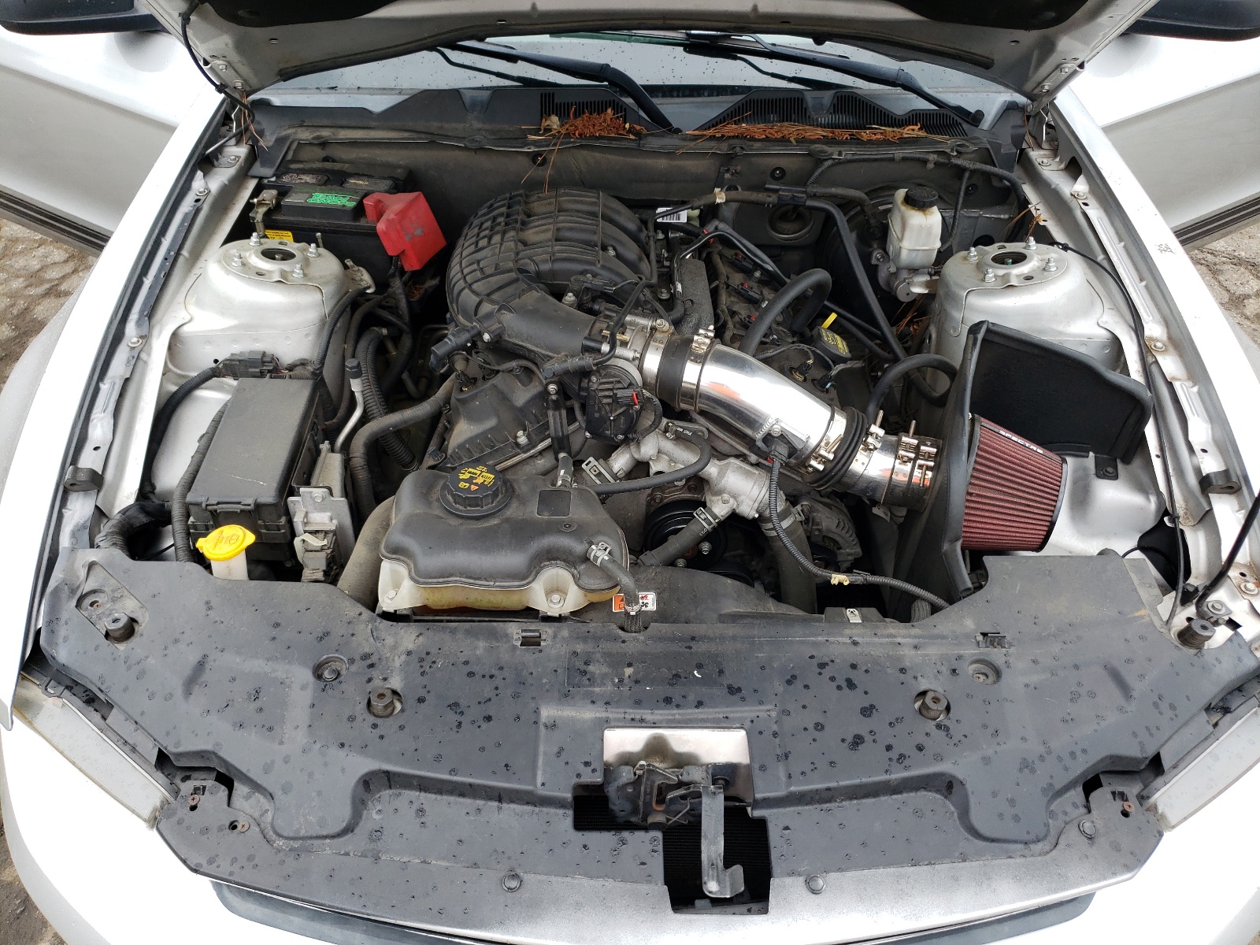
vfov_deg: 53.1
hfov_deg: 67.3
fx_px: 946
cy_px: 472
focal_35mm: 26
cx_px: 630
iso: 50
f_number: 1.5
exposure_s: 1/556
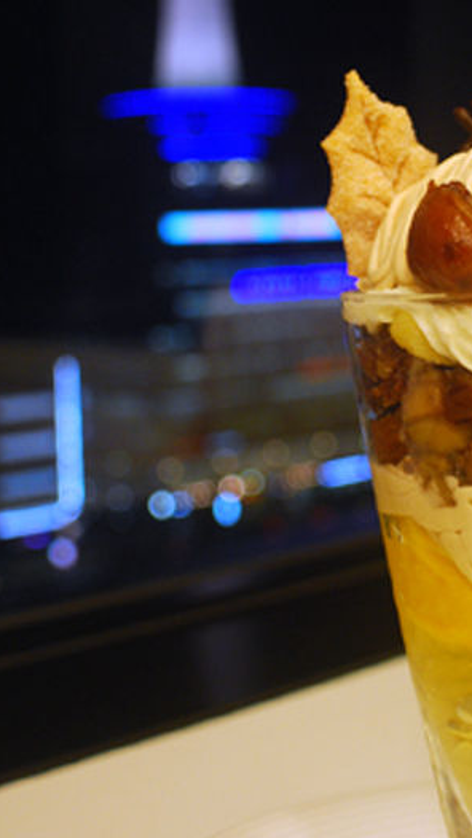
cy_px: 212
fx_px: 1290
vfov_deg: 35.2
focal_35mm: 58
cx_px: 360
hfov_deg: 20.6
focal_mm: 20
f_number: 2.8
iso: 400
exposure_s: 1/25
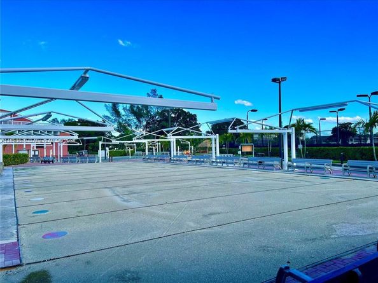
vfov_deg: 53.0
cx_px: 189
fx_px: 284
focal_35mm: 26
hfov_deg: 67.3
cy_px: 142
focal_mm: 5.7
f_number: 1.5
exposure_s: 1/3257
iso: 50
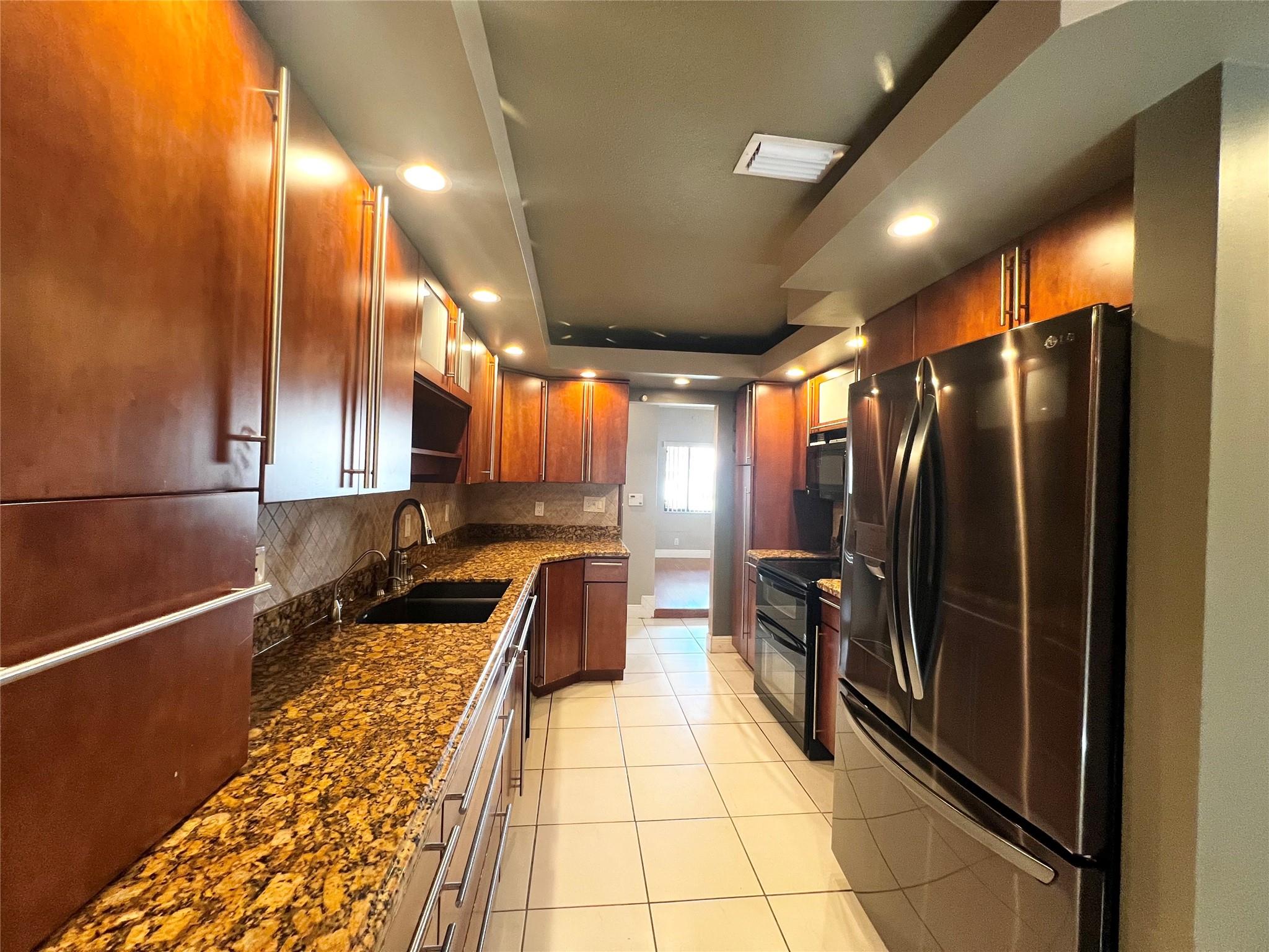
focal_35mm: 13
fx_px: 477
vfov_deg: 89.9
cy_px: 476
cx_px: 634
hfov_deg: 106.2
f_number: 1.8
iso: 320
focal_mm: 1.57
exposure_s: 1/60
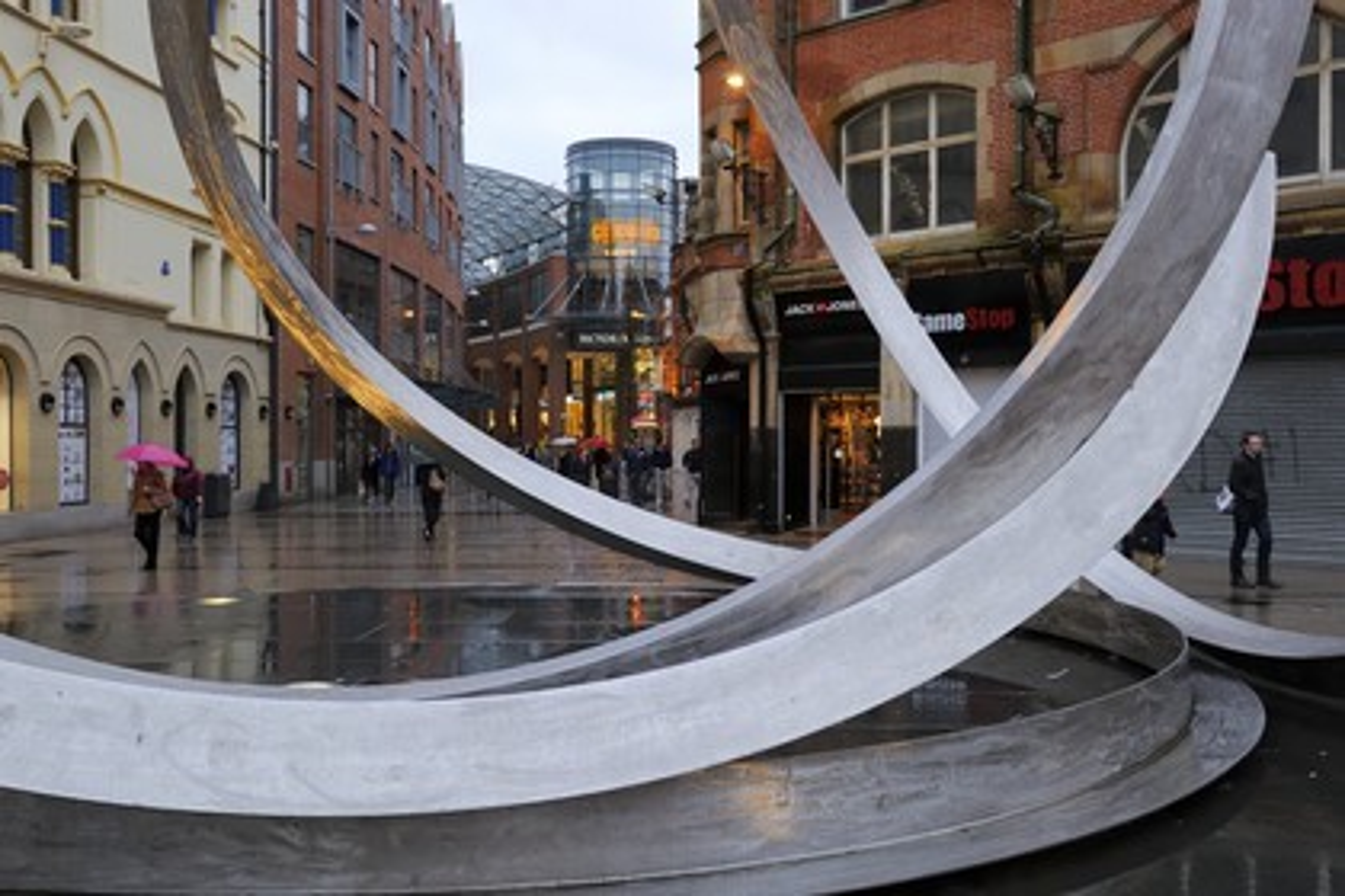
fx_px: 1270
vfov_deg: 38.9
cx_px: 672
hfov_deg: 55.8
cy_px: 448
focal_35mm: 34
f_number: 8
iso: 1600
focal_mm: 34
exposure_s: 1/100
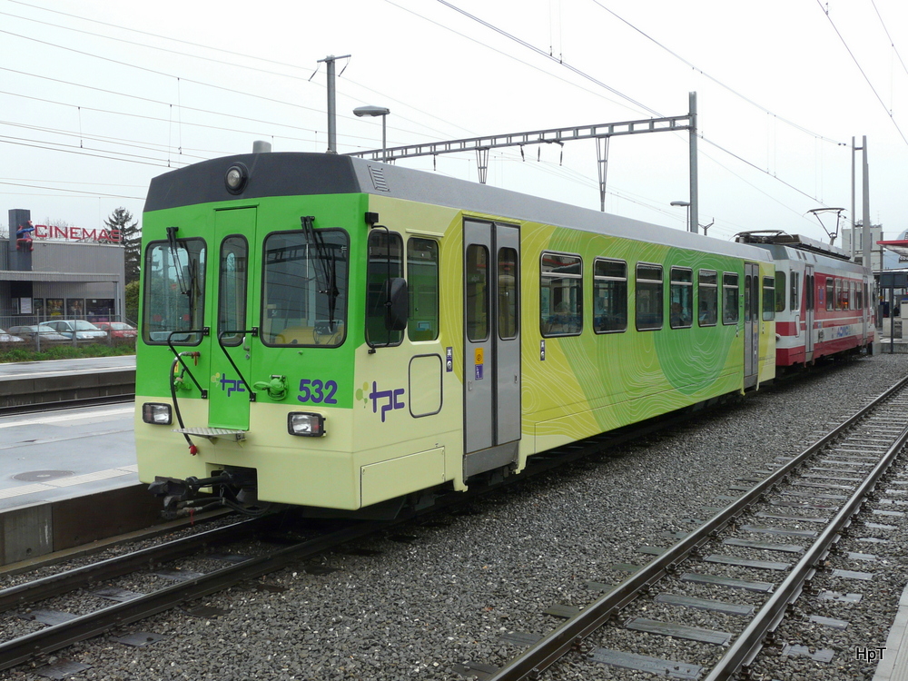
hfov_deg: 51.4
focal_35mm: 36
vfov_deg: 39.7
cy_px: 340
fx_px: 944
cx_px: 454
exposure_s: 1/160
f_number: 4
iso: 100
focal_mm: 5.9
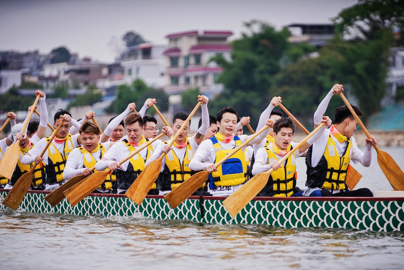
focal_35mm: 160
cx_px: 202
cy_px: 135
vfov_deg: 8.6
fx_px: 1795
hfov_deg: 12.8
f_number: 2.8
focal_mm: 160
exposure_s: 1/1667
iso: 250
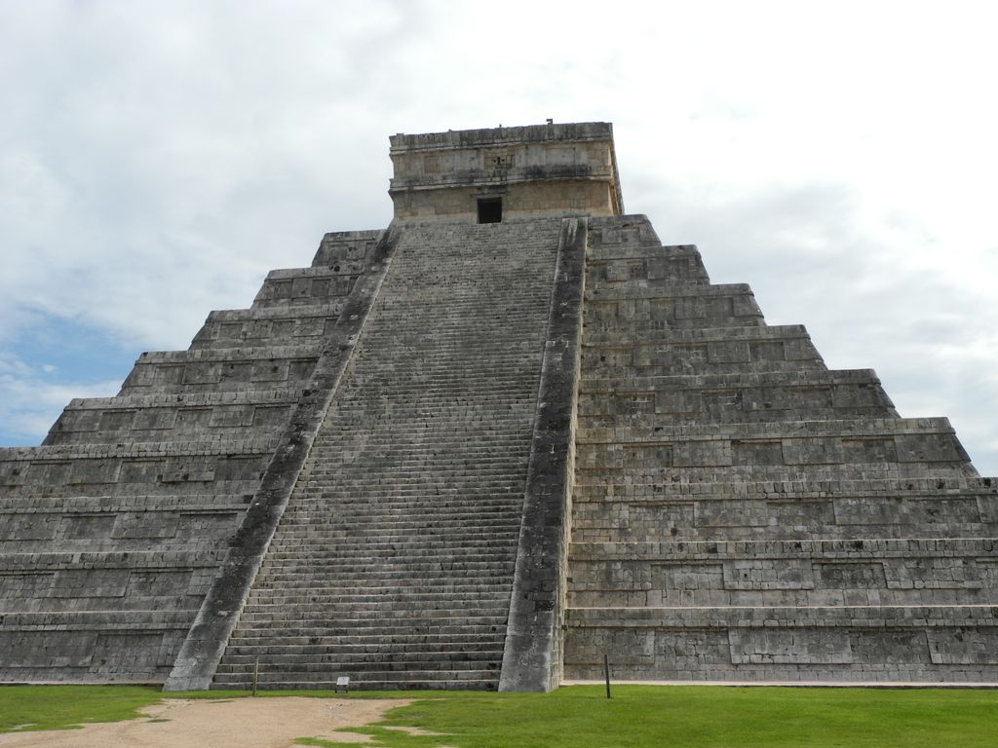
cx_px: 499
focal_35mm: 41
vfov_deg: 35.1
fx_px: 1182
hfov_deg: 45.8
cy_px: 374
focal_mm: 8.8
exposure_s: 1/800
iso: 100
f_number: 5
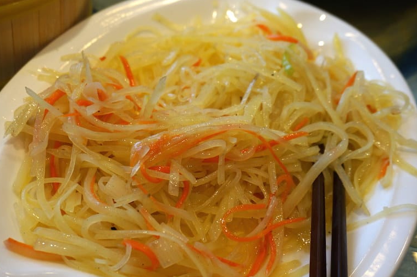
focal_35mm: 40
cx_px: 204
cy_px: 143
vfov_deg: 33.7
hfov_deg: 49.0
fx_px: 458
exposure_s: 1/60
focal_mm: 25
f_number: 4.5
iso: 100
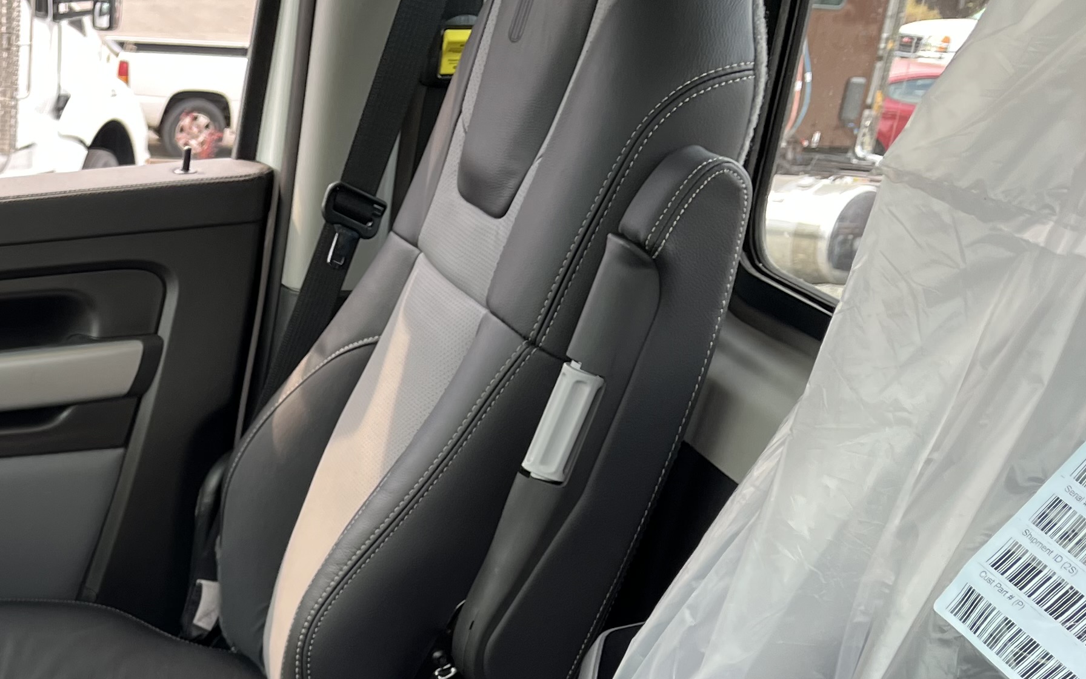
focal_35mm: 62
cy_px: 758
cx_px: -87
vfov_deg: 20.0
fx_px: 1835
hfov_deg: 29.9
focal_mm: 5.1
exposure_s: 1/122
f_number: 1.6
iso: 40
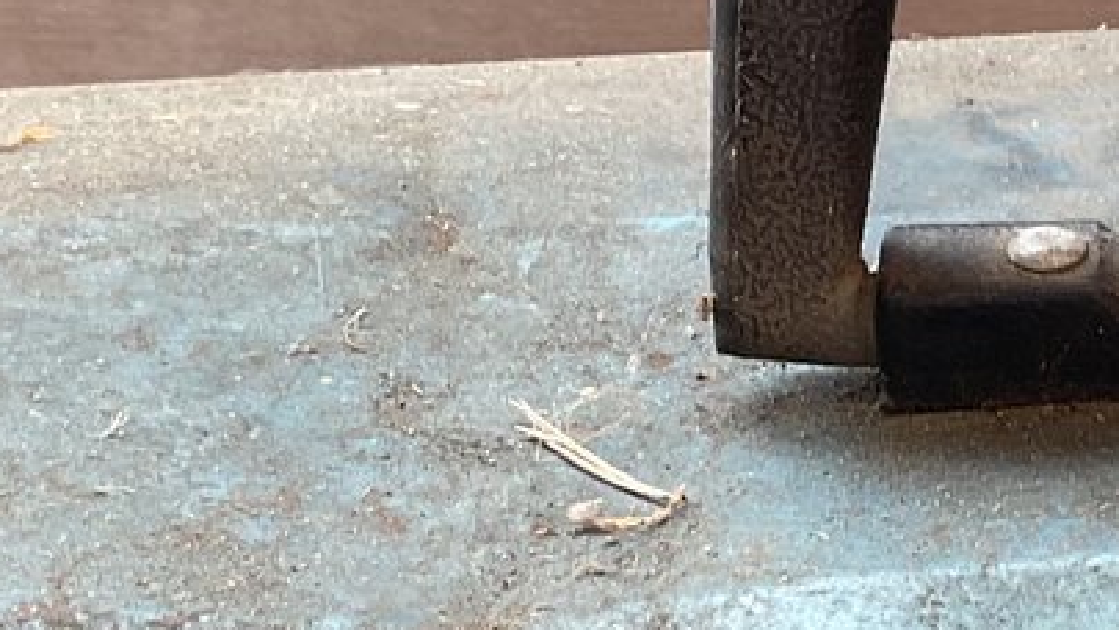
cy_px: 582
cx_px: 1361
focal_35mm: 118
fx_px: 3502
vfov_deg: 10.2
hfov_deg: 17.3
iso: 32
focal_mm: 3
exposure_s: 1/60
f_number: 1.8
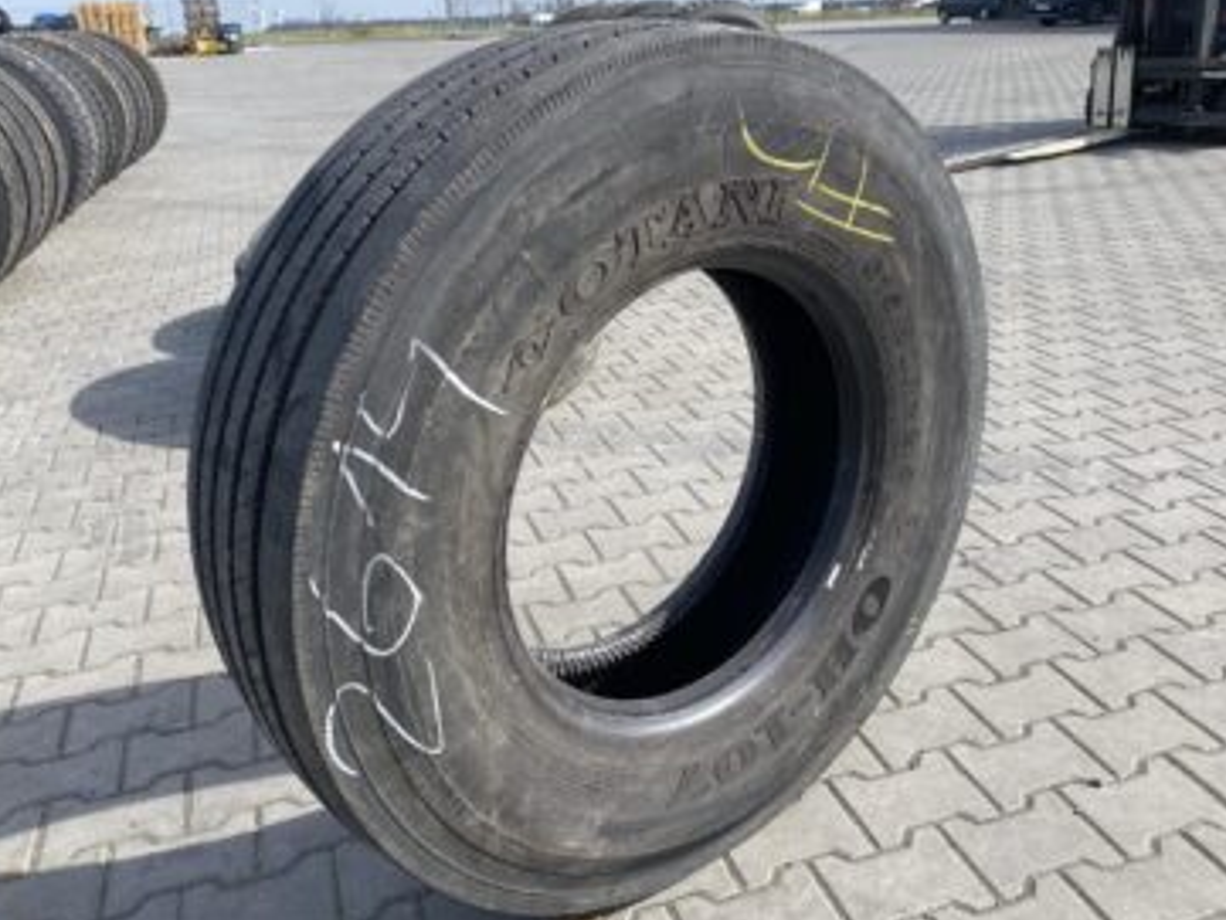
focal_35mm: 31
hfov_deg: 58.3
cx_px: 662
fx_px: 1098
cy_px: 450
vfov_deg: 45.5
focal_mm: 4.25
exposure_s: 1/1362
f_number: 1.8
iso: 32
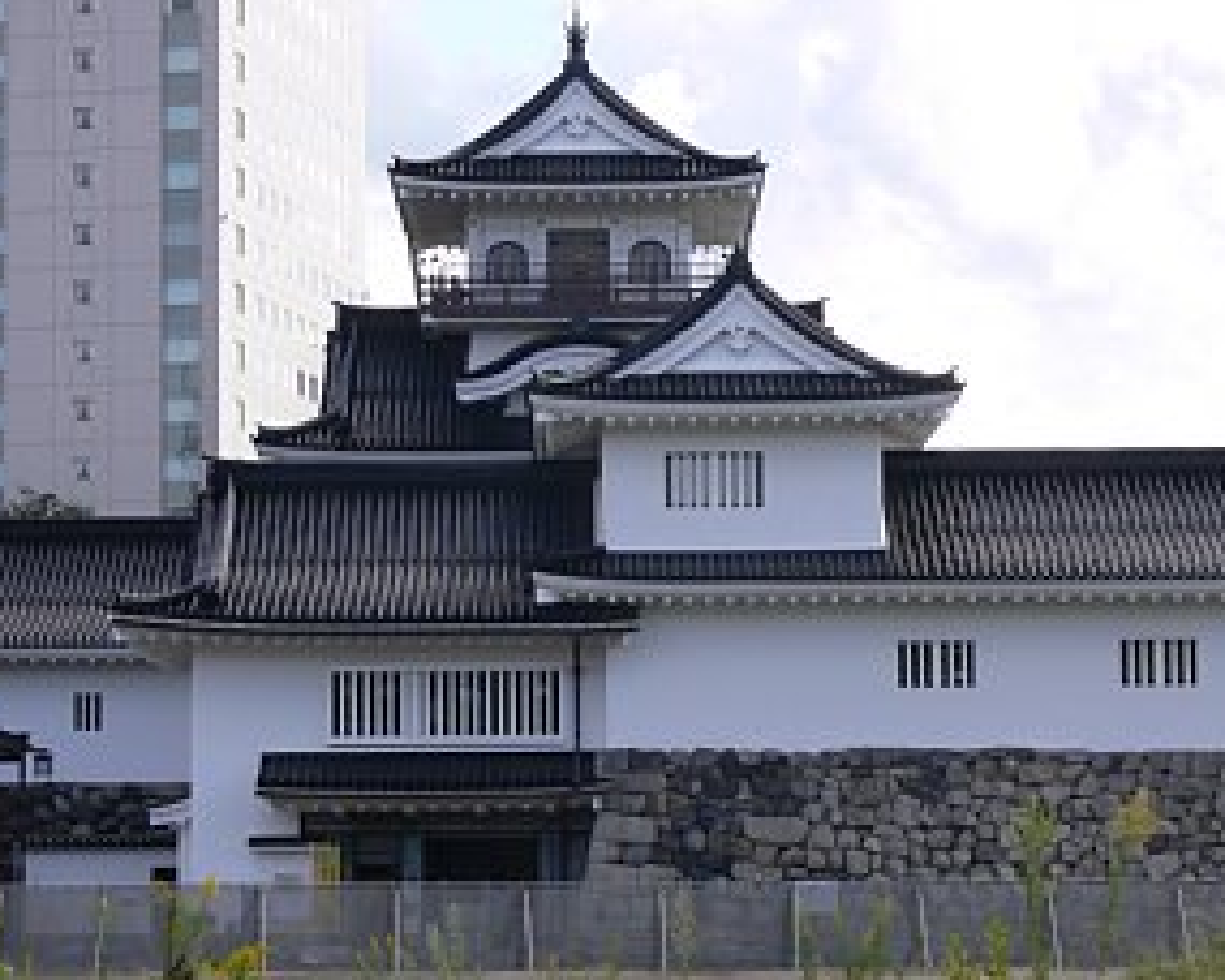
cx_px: 593
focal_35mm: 115
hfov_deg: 16.7
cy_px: 477
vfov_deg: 13.4
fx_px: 4169
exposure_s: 1/160
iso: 80
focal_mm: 17.7
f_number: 5.6
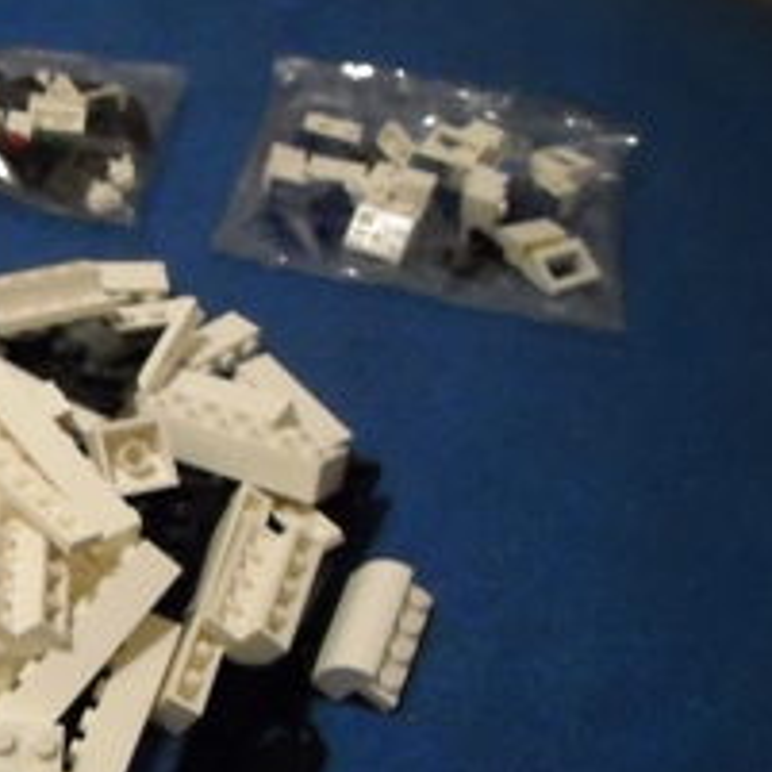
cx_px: -50
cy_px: 419
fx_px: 1741
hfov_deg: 23.6
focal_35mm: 69
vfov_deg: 25.0
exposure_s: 1/8
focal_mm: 5.7
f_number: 2.8
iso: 644
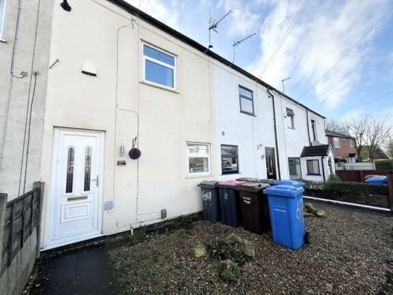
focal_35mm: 13
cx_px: 196
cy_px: 148
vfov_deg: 89.9
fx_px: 148
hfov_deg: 106.2
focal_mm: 1.57
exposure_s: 1/457
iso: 32
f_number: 1.8
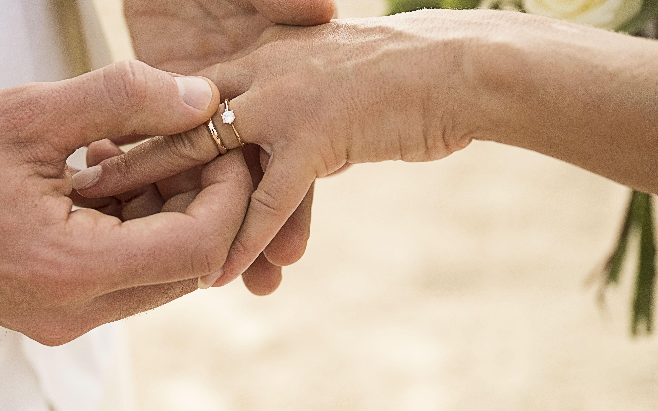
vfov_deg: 17.1
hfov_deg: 27.0
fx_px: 1363
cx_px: 243
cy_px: 152
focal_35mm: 76
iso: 200
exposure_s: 1/2500
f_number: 3.2
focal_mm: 48
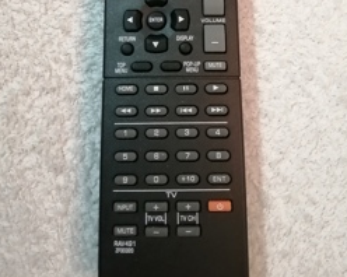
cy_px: 22
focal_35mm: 41
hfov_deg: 44.8
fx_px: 421
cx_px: 172
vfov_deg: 34.2
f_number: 1.8
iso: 640
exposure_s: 1/20
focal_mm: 3.6
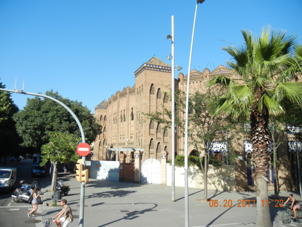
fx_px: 262
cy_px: 114
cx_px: 151
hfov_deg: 60.0
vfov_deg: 46.8
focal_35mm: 30
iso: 160
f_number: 7
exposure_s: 1/264
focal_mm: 5.4
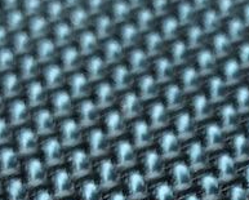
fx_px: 1565
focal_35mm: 212
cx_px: 368
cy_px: 553
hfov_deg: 8.9
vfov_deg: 6.8
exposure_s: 1/24
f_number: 1.8
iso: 40
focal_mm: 4
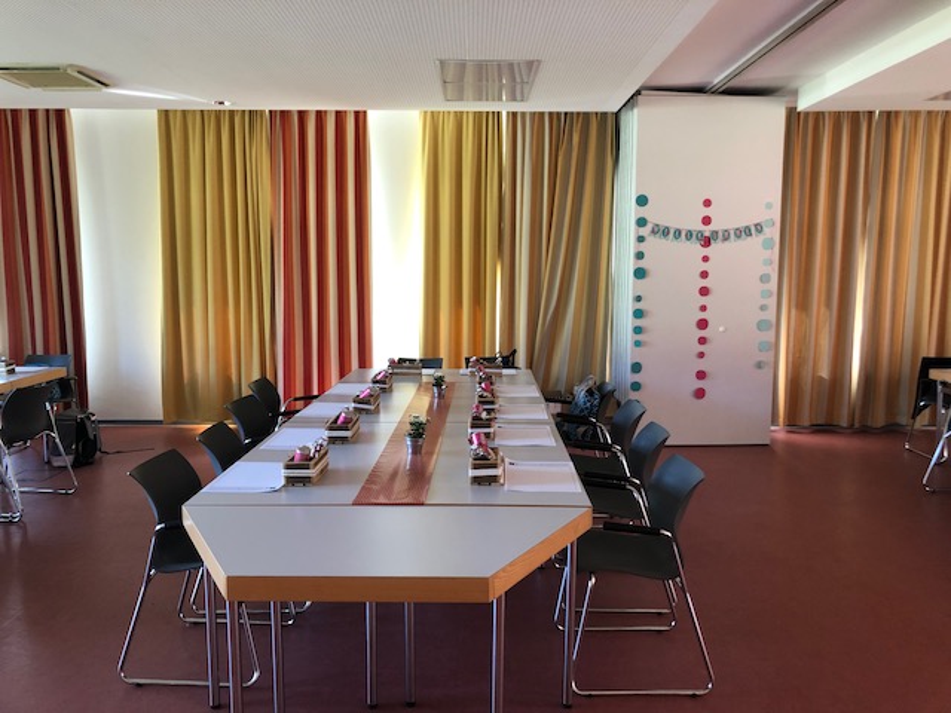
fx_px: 769
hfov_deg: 63.4
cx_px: 476
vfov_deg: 49.7
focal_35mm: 28
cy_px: 356
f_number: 1.8
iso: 40
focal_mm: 3.99
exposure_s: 1/20
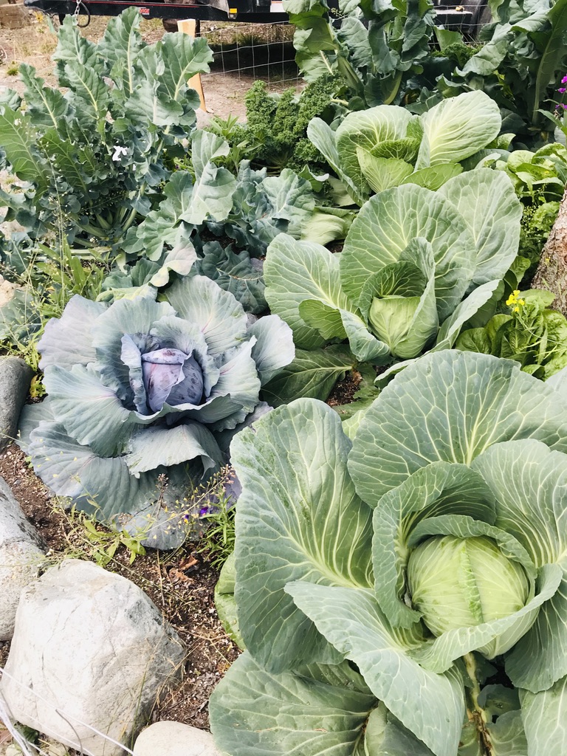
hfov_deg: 49.7
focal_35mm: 28
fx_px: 612
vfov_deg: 63.4
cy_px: 378
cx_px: 284
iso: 25
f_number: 1.8
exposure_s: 1/120
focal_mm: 3.99
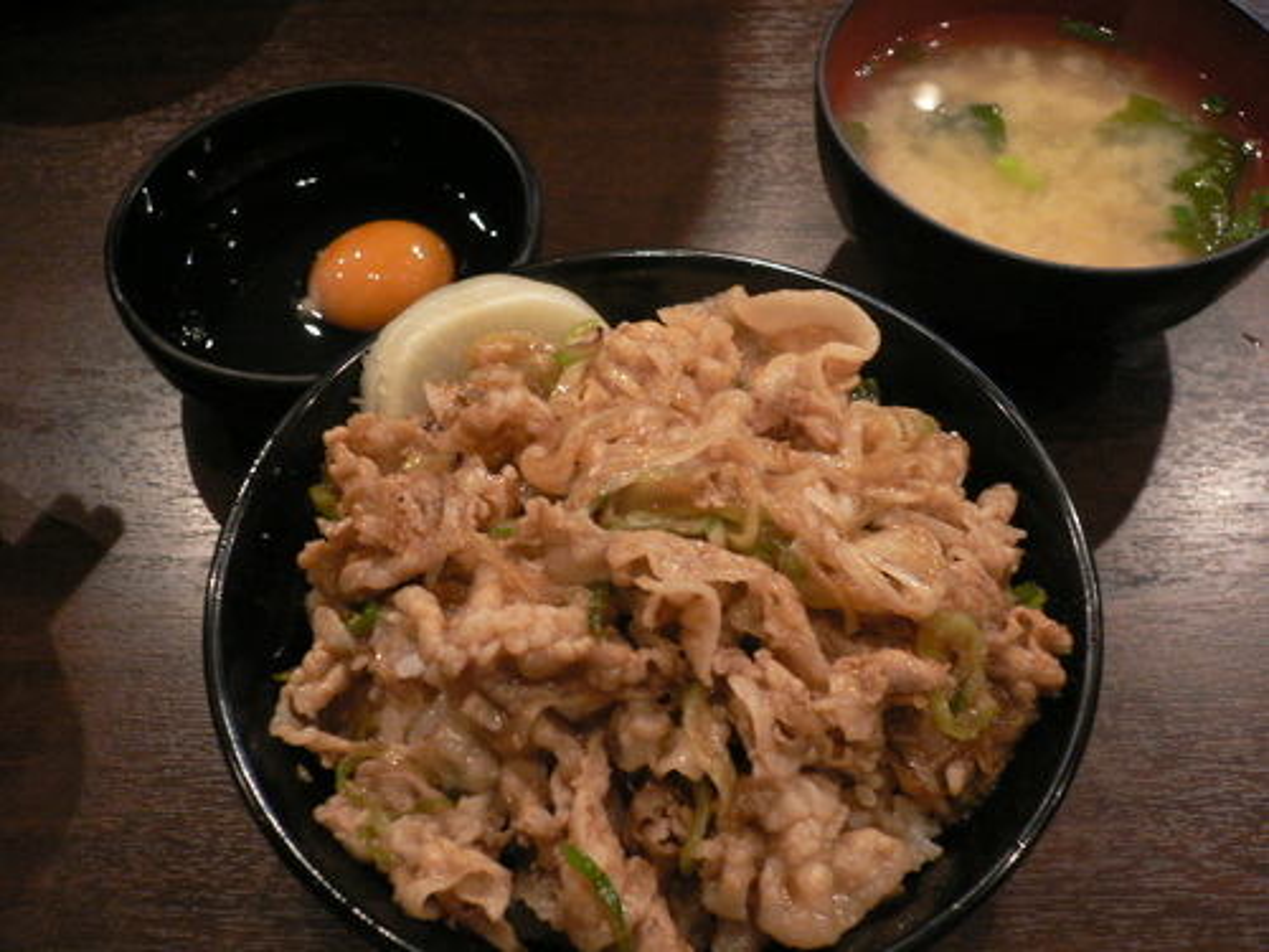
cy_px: 476
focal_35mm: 35
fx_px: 1283
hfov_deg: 52.6
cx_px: 634
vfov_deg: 40.7
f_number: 2.8
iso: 200
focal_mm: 5.8
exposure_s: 1/8
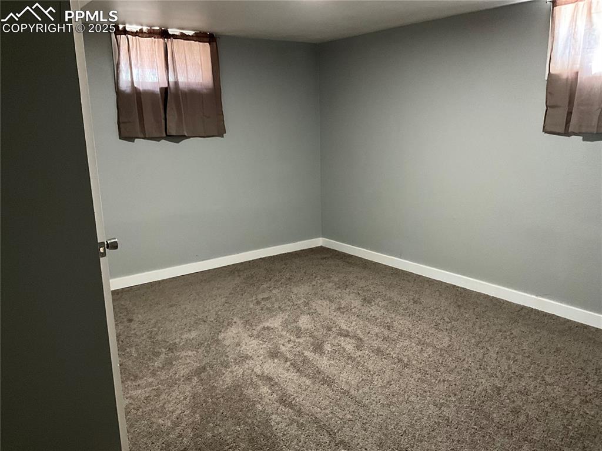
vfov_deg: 48.2
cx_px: 301
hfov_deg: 61.7
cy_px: 226
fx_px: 504
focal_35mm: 29
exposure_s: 1/46
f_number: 1.8
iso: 320
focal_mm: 3
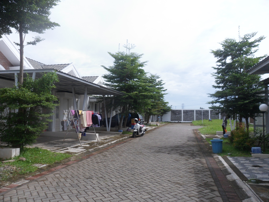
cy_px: 101
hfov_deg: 67.3
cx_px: 134
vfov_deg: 53.1
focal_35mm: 26
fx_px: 202
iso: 80
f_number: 3.3
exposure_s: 1/1000
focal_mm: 4.9
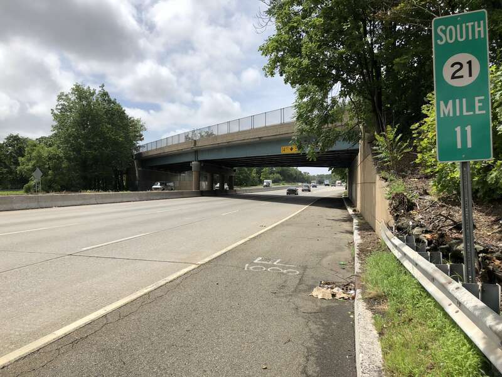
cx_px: 251
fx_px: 406
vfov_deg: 49.7
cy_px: 188
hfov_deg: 63.4
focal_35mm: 28
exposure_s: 1/2703
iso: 20
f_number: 1.8
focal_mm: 4
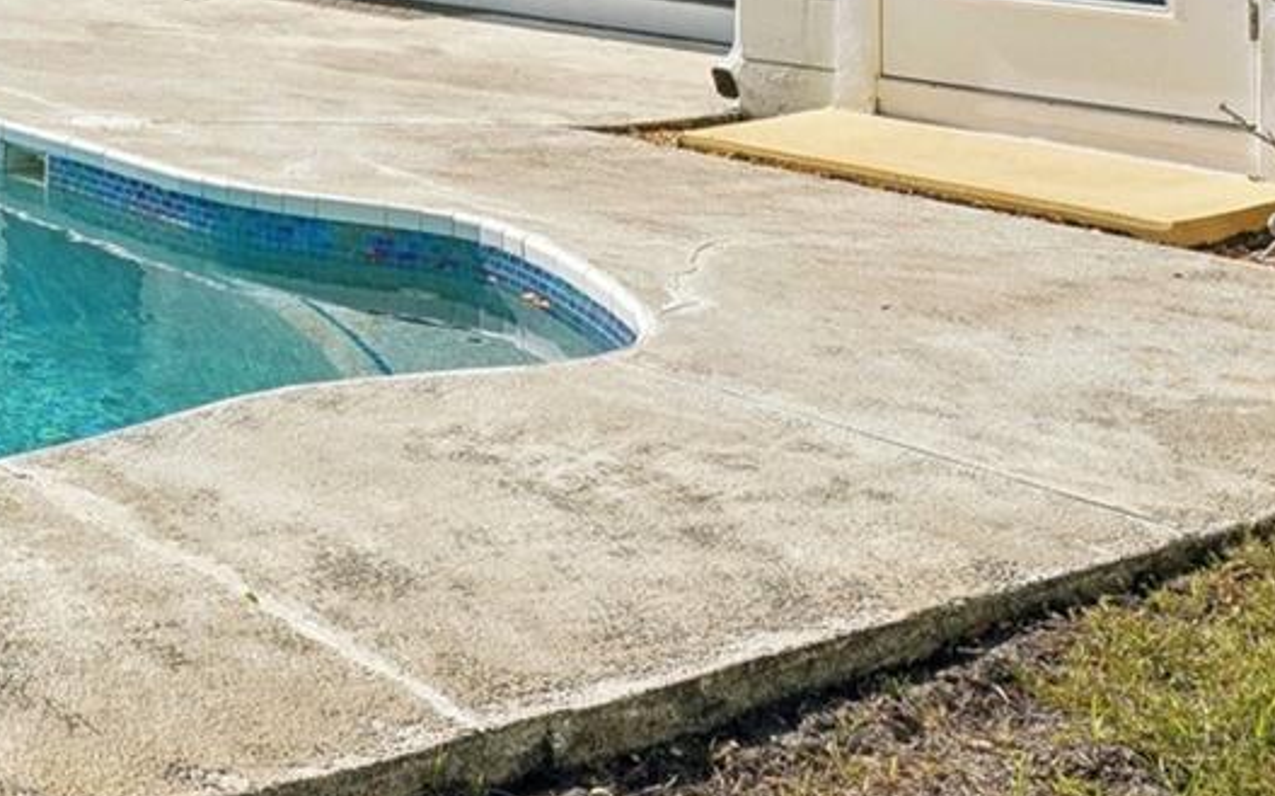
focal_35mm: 65
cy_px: -298
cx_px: -457
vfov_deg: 18.3
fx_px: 2258
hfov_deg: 26.0
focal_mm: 21
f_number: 8
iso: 800
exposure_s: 1/5000
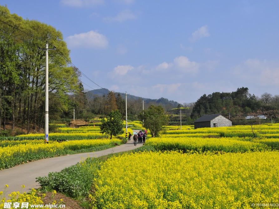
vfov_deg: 28.3
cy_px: 104
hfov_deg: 37.0
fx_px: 415
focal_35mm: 52
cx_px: 160
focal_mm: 31
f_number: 11
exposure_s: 1/500
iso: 200
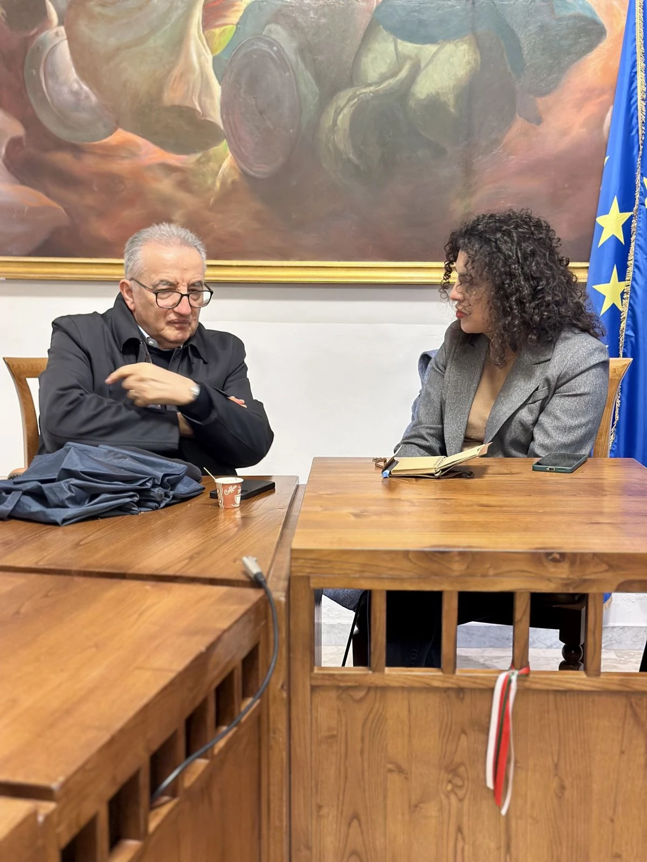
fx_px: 1196
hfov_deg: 30.3
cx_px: 324
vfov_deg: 39.7
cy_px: 431
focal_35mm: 48
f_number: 1.78
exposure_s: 1/50
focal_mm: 6.86
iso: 200
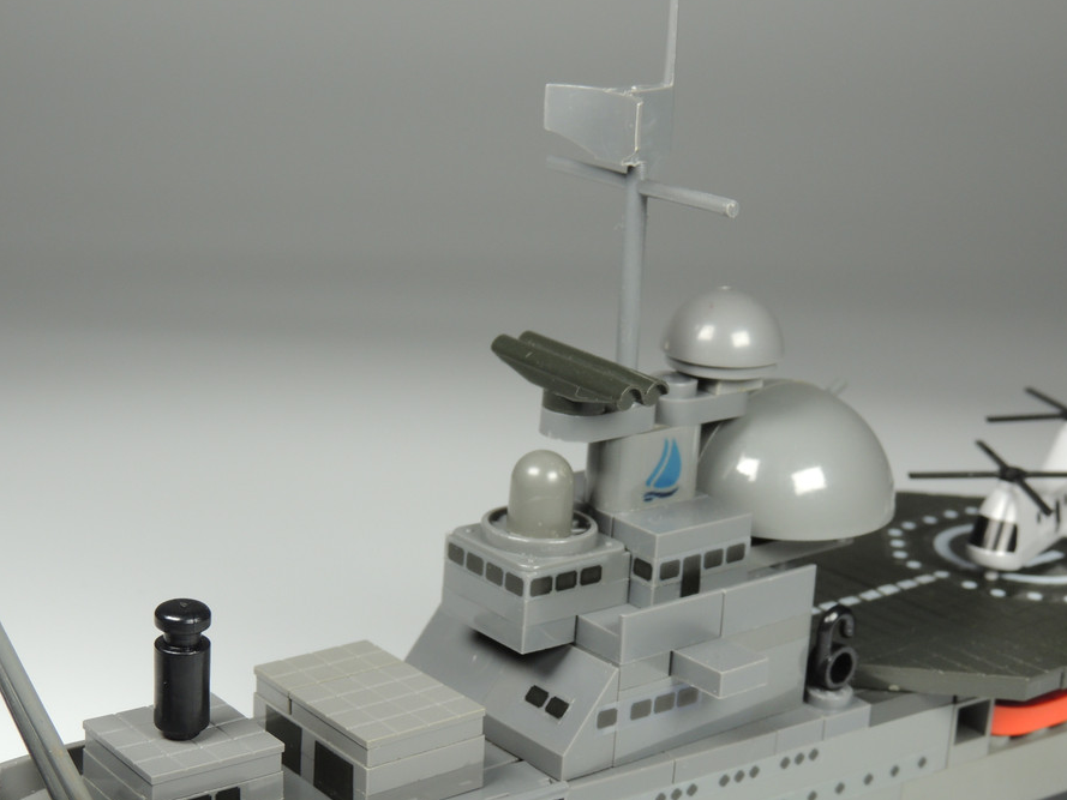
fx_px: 1850
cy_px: 443
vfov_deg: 24.4
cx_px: 494
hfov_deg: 32.2
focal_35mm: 60
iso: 100
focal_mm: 8.9
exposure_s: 1/20
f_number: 4.5
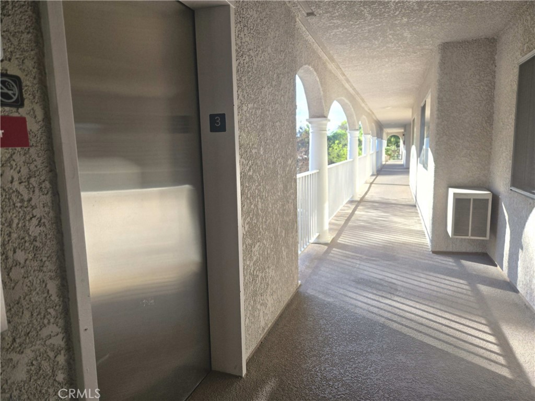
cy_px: 200
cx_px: 268
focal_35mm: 23
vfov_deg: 58.9
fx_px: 355
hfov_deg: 73.9
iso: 80
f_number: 1.8
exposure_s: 1/876
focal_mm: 5.4
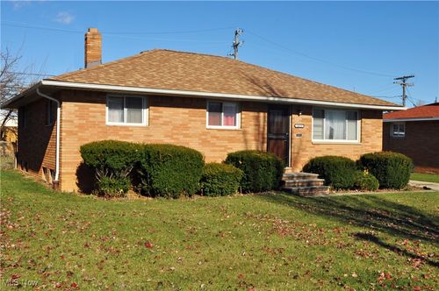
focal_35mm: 40
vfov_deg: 32.9
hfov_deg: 48.0
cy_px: 146
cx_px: 220
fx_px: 493
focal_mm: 27
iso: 200
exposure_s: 1/200
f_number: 20
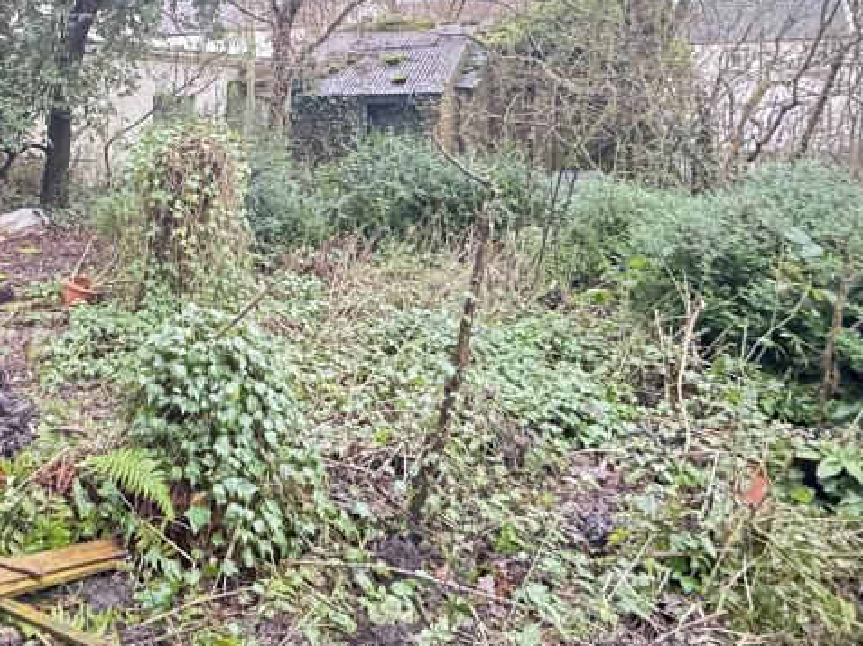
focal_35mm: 30
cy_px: 168
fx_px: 748
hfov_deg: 56.1
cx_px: 184
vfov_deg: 45.3
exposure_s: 1/60
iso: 1000
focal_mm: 2.22
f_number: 2.2
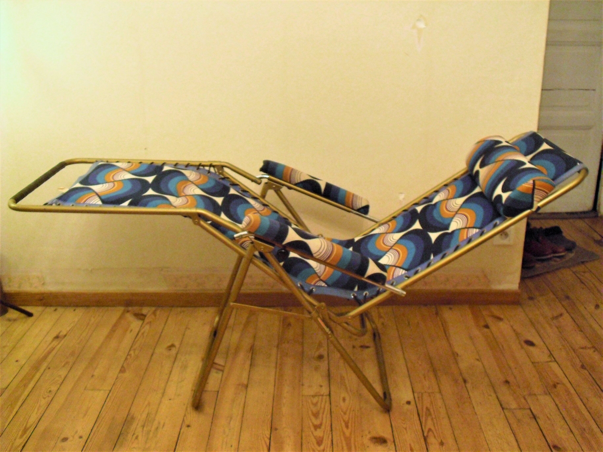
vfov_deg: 39.7
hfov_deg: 51.4
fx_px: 627
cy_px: 226
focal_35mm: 36
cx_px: 302
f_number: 3.1
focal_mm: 6.3
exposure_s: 1/15
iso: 800
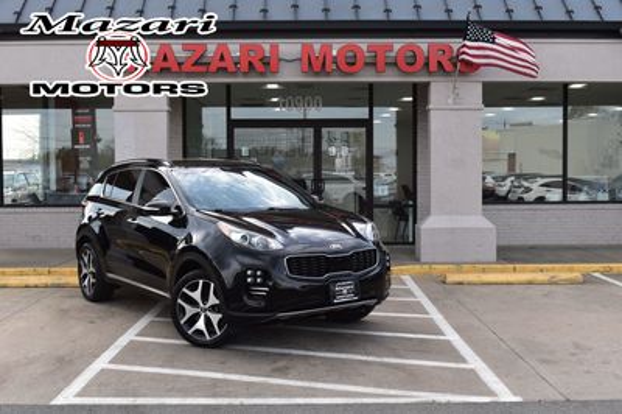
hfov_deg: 46.4
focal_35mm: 42
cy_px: 207
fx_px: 725
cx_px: 311
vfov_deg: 31.8
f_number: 9
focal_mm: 28
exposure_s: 1/160
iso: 400
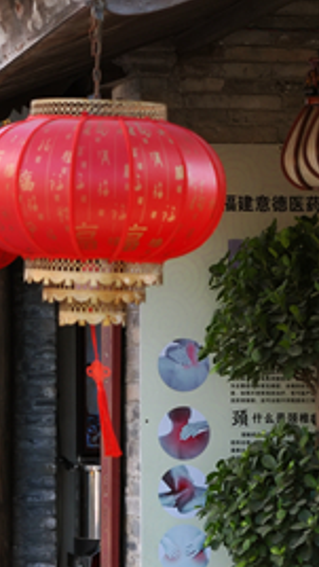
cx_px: 87
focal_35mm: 219
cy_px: -28
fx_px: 3289
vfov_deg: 9.8
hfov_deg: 5.5
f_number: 5.6
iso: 400
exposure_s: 1/60
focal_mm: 70
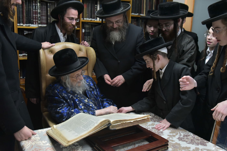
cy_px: 76
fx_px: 221
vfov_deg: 37.8
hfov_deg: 54.4
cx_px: 114
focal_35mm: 35
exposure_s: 1/200
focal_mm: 35
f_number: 5.6
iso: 3200
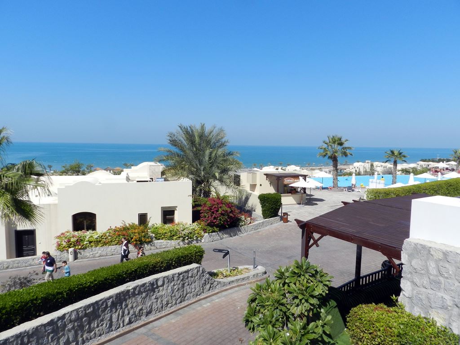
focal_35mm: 23
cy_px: 172
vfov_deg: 58.9
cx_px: 230
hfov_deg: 73.9
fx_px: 306
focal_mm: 4
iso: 160
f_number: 4.5
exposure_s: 1/1000
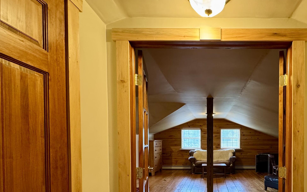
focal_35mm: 23
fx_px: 192
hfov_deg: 74.1
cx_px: 212
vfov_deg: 50.8
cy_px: 144
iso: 400
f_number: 2.2
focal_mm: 2.22
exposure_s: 1/60
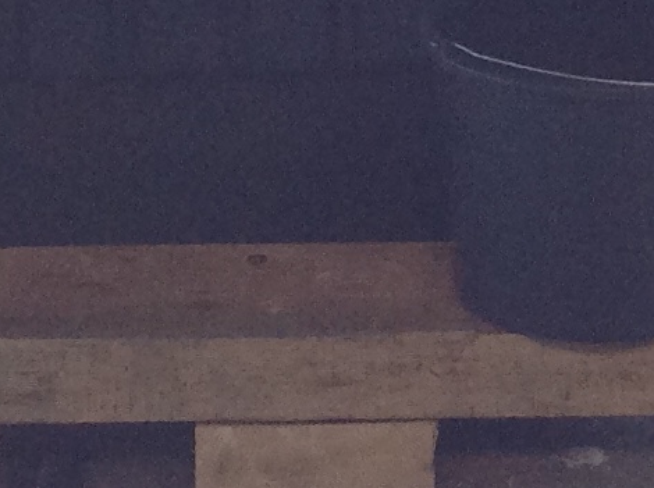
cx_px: 589
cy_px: -729
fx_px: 3641
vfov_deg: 7.2
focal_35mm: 193
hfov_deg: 10.2
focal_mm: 4.28
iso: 100
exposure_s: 1/120
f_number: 2.4
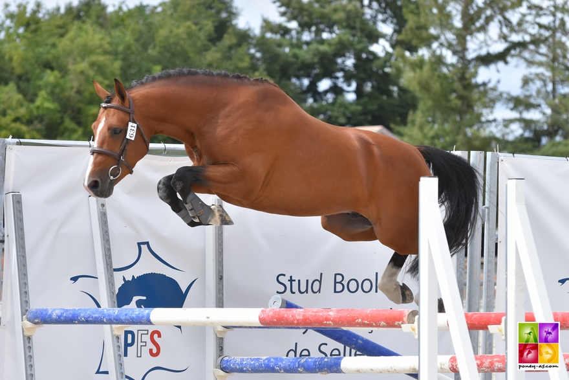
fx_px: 2893
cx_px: 284
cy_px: 190
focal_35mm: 183
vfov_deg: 7.5
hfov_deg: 11.2
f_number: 4.8
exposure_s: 1/1500
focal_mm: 122
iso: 280
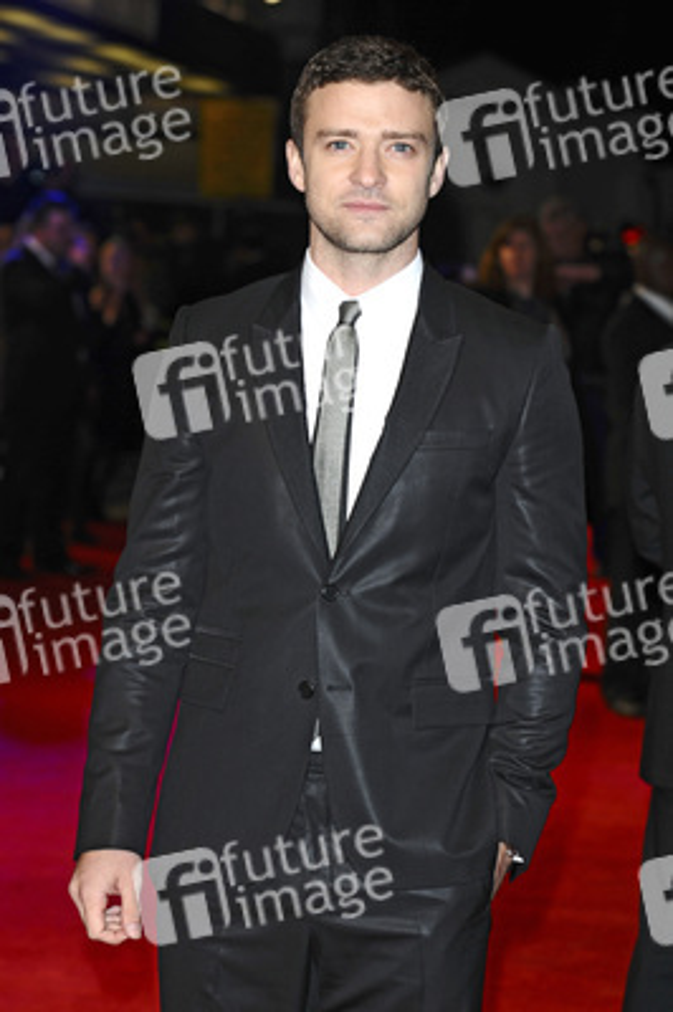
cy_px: 506
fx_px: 3371
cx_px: 336
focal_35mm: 120
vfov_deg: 17.1
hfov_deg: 11.4
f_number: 4.5
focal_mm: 80
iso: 320
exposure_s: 1/200
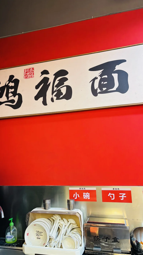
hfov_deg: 40.0
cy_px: 130
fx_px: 196
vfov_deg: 66.1
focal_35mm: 29
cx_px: 56
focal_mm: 5.96
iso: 200
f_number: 1.6
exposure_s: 1/50
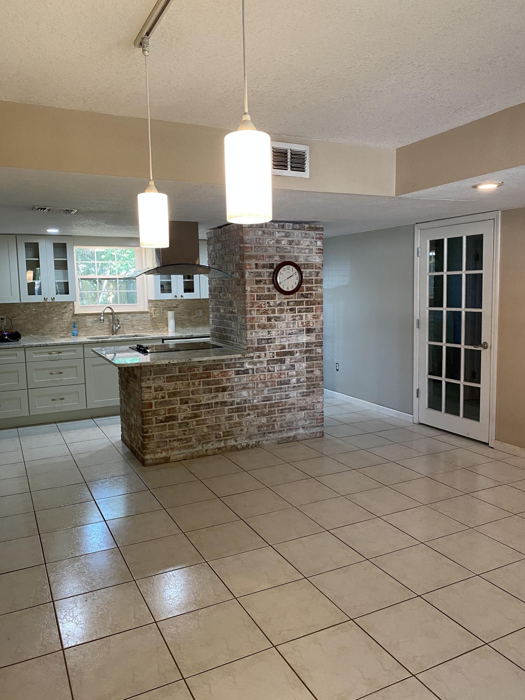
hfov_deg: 53.1
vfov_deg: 67.3
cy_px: 350
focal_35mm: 26
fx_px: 526
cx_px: 262
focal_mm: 4.25
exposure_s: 1/60
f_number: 1.8
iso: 200
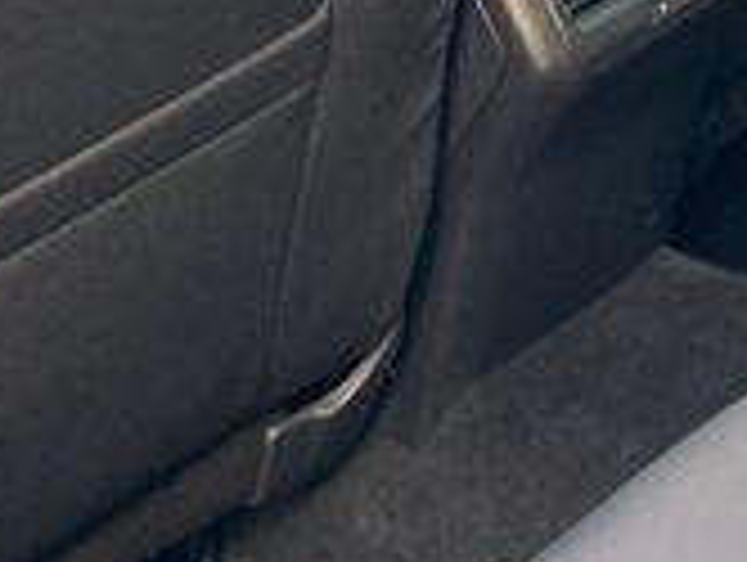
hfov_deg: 12.1
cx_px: 904
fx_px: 3458
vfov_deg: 9.2
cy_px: -130
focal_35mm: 160
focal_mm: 4.25
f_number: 1.8
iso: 100
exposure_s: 1/120
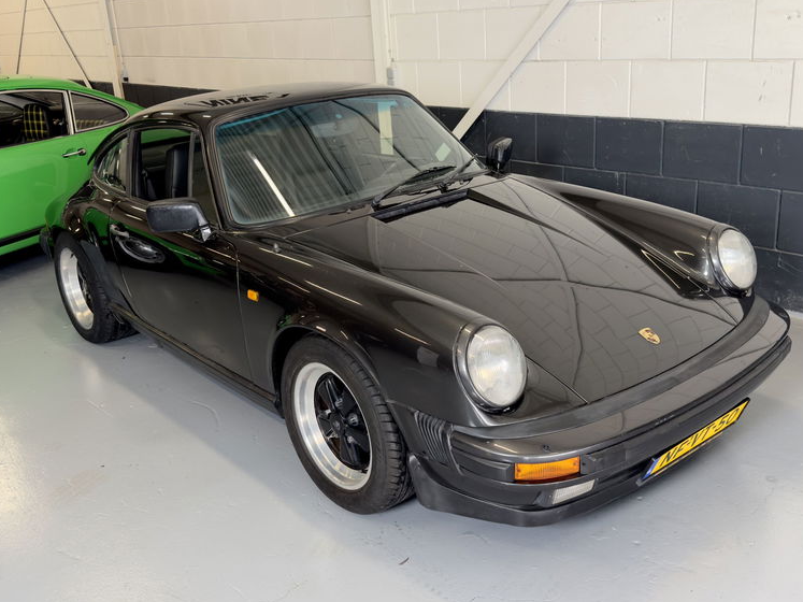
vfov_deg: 39.6
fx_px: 835
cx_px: 405
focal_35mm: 36
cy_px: 298
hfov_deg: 51.4
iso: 160
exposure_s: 1/50
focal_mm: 6.76
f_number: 1.78
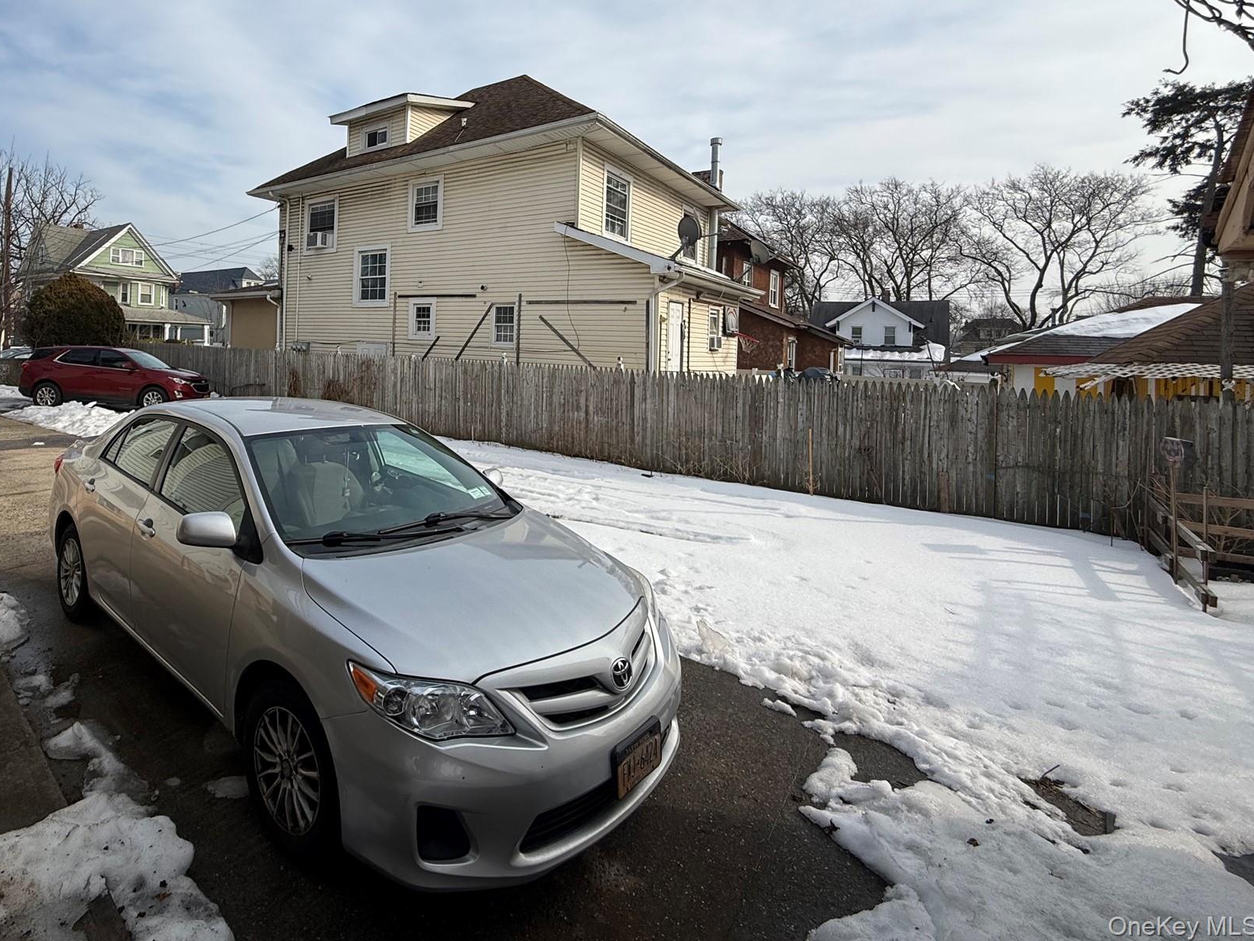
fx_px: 652
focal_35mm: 18
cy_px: 340
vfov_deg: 70.2
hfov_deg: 85.9
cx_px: 462
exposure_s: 1/2092
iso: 50
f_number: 2.2
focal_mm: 2.22
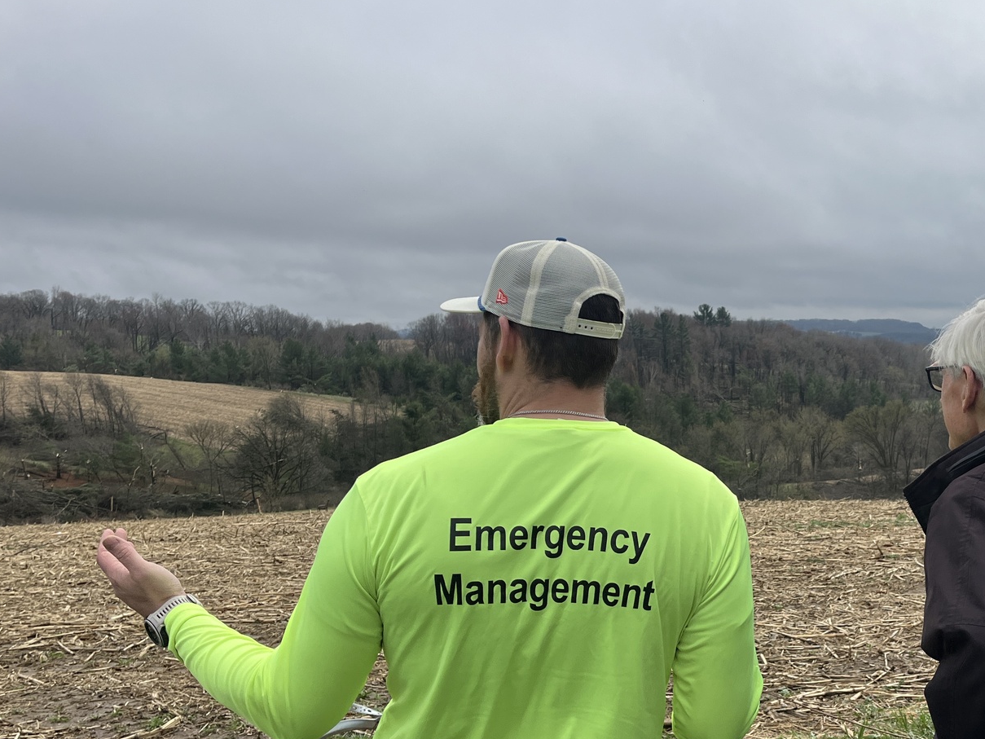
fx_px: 1224
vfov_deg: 33.5
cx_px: 700
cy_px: 456
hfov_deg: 42.9
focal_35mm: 43
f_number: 1.6
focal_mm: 5.1
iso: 50
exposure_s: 1/9091
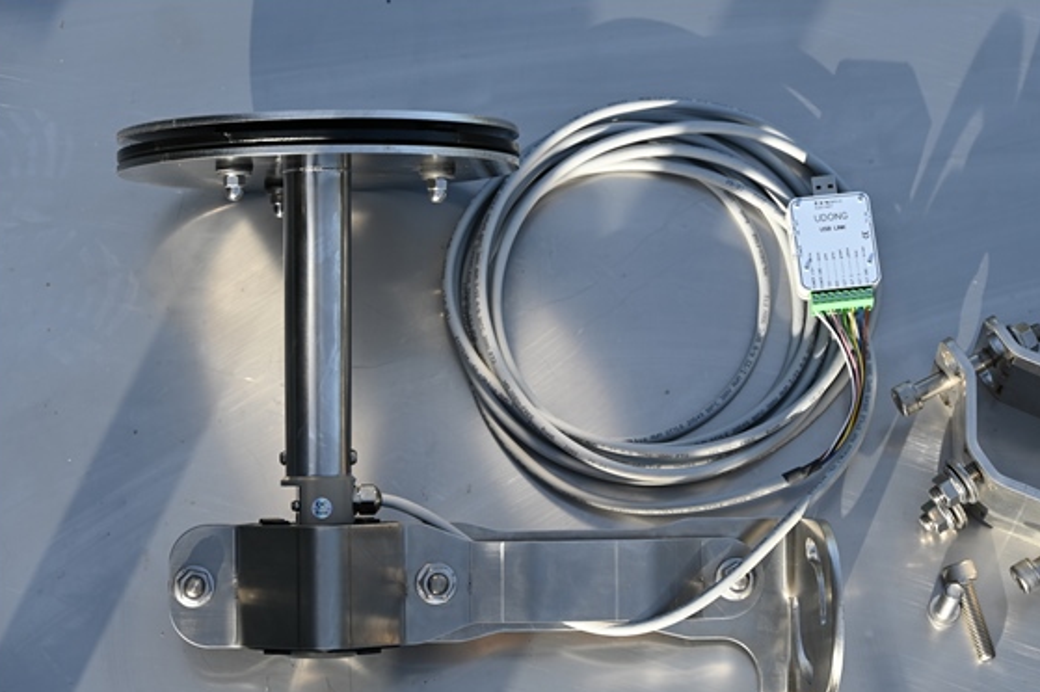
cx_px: 571
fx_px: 3436
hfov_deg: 17.2
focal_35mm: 119
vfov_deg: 11.5
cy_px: 381
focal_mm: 104
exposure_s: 1/250
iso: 110
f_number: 6.3
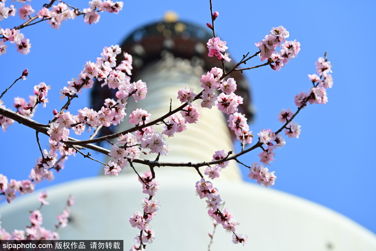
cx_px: 188
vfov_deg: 9.8
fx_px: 1462
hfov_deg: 14.7
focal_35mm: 140
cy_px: 126
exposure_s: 1/400
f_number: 7.1
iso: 100
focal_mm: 140
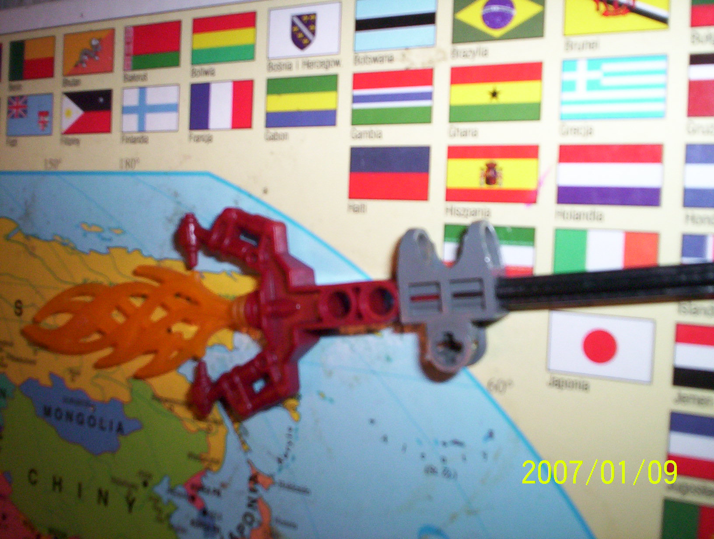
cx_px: 357
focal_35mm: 38
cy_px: 270
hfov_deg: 48.9
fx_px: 786
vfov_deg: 37.9
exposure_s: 1/60
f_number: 4.5
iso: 140
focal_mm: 4.99
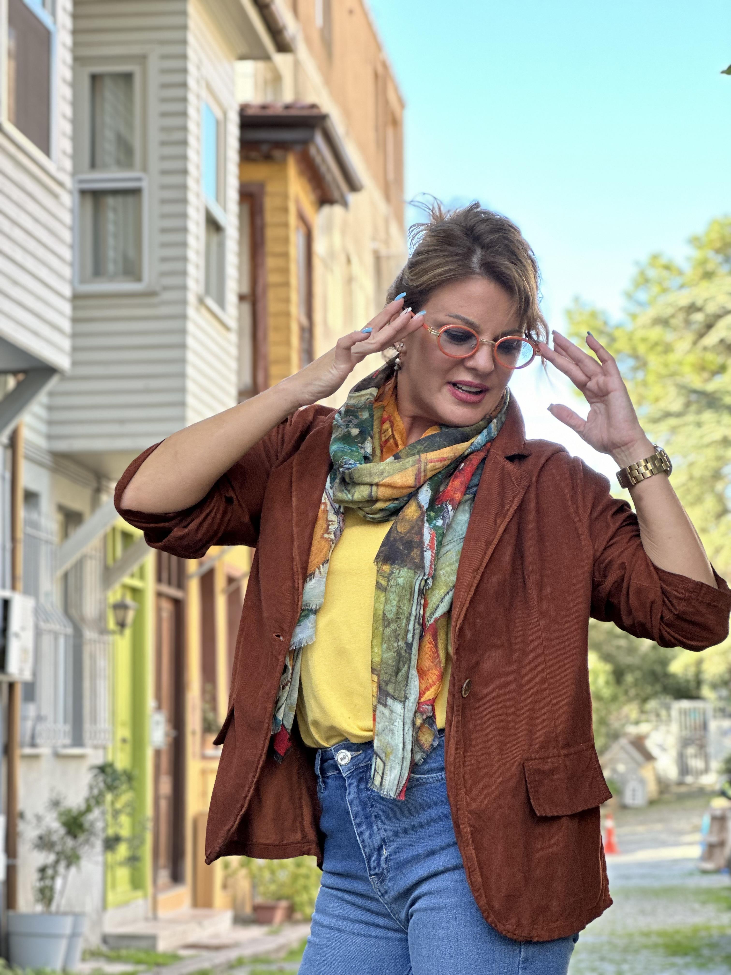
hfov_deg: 19.1
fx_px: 2168
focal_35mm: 77
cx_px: 366
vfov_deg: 25.3
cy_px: 488
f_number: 2.8
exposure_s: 1/121
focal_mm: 9
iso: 100
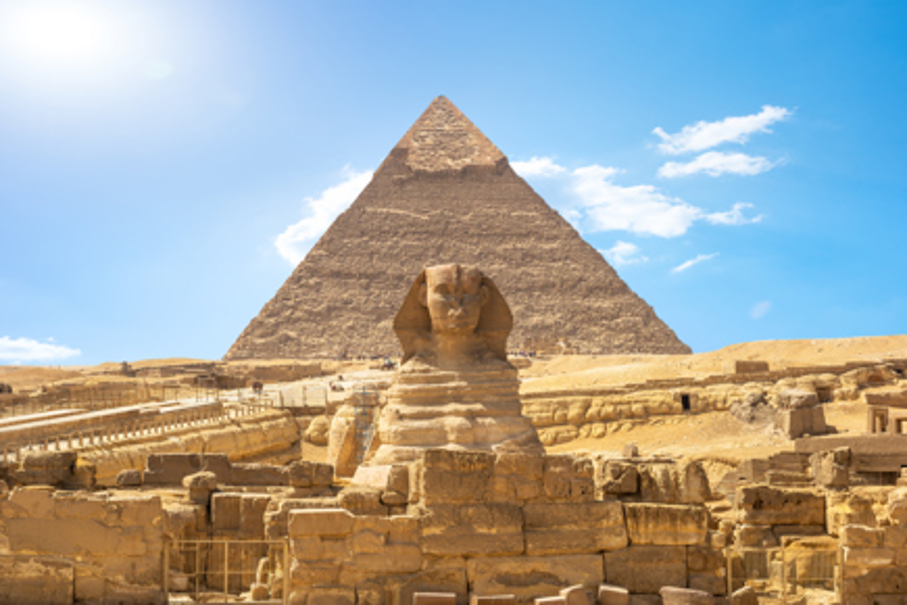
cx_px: 454
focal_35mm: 70
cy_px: 302
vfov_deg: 19.5
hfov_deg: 28.8
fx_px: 1763
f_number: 9
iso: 100
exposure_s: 1/400
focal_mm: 70
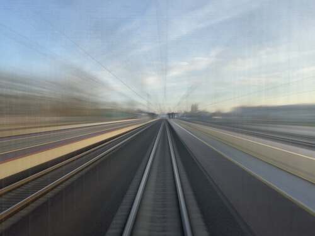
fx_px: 237
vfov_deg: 53.1
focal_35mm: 26
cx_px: 158
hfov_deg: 67.3
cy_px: 118
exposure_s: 1/935
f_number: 1.8
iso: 32
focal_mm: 4.25
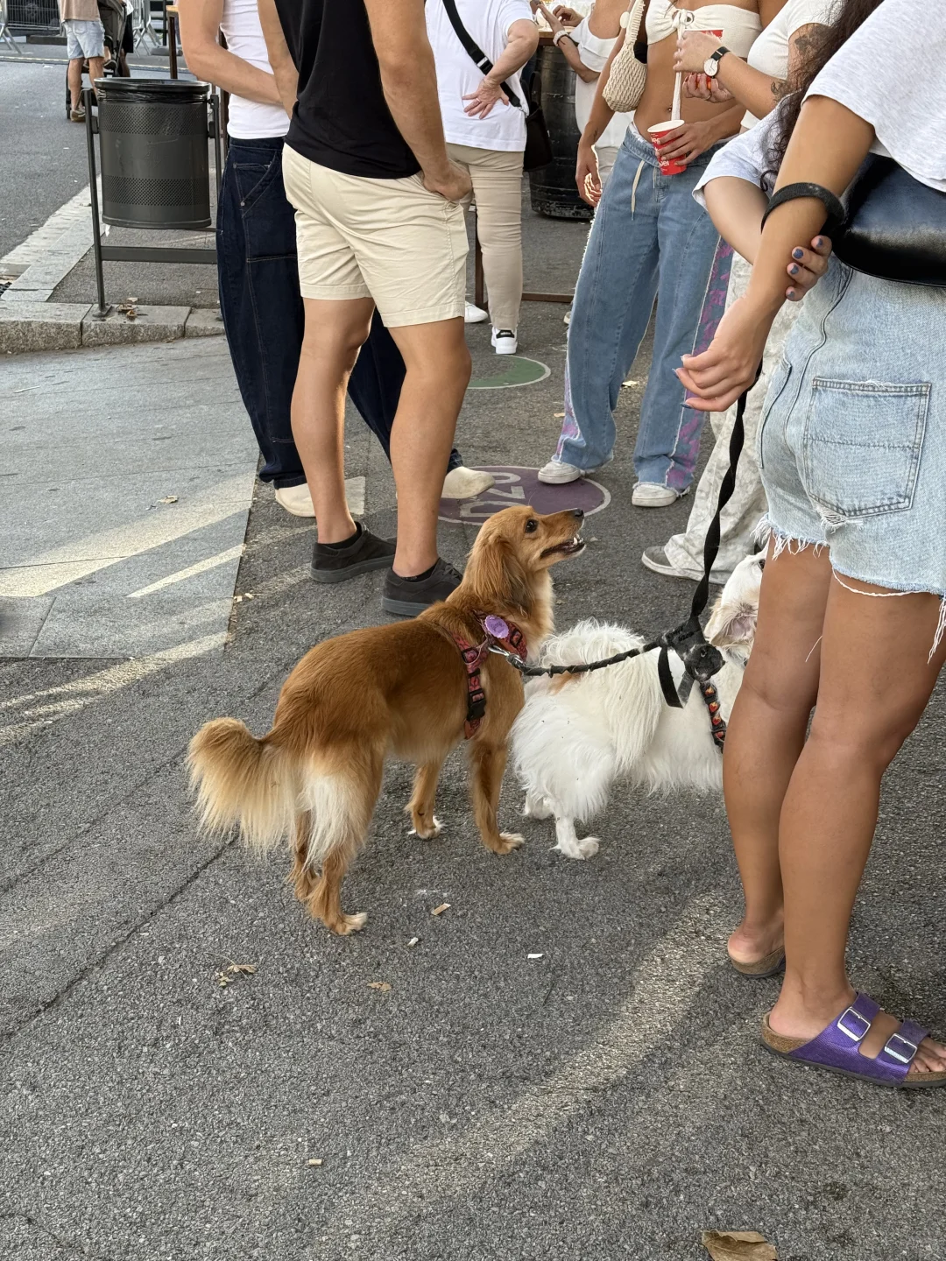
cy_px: 630
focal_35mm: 48
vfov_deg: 39.7
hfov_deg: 30.3
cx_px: 473
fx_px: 1749
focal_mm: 6.76
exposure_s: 1/279
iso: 64
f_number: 1.78
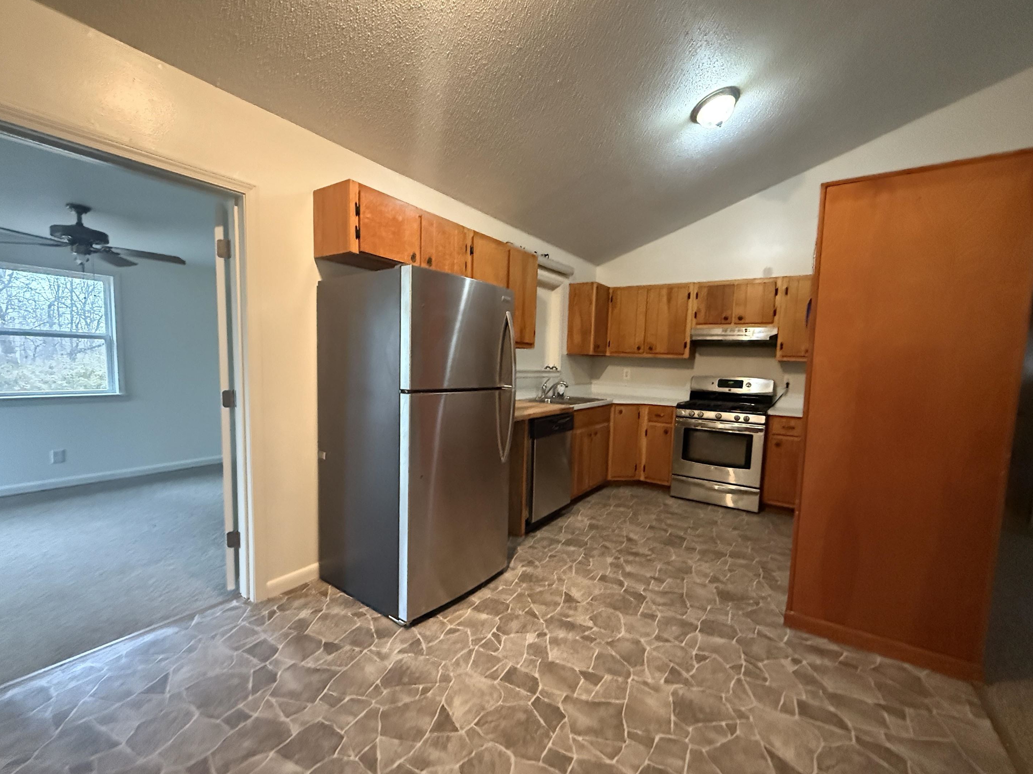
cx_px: 517
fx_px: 448
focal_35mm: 15
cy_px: 401
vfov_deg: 81.7
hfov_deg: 98.2
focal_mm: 2.22
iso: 1600
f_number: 2.2
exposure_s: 1/60
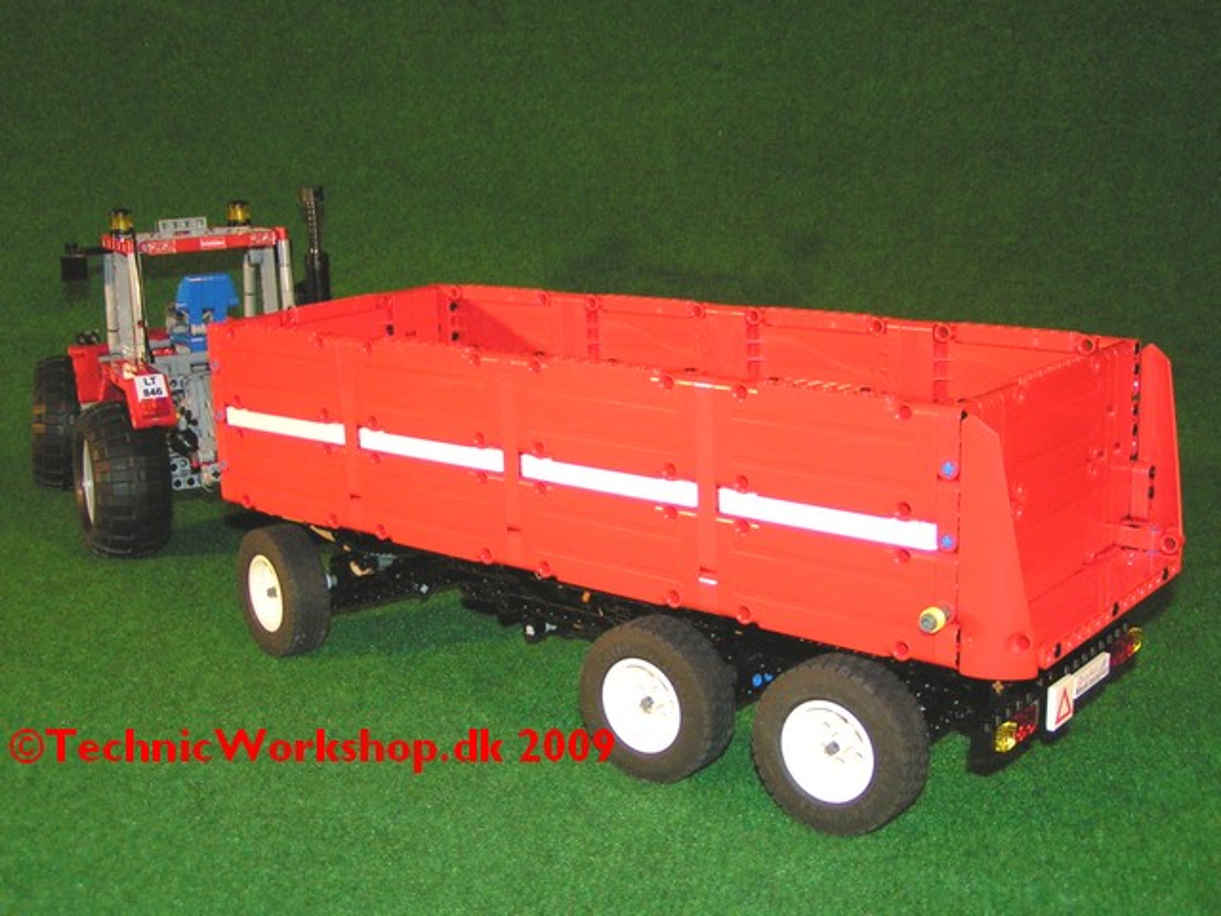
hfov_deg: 49.0
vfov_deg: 37.7
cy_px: 458
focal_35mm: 38
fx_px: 1340
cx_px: 610
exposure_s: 1/40
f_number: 2.8
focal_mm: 5.8
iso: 200
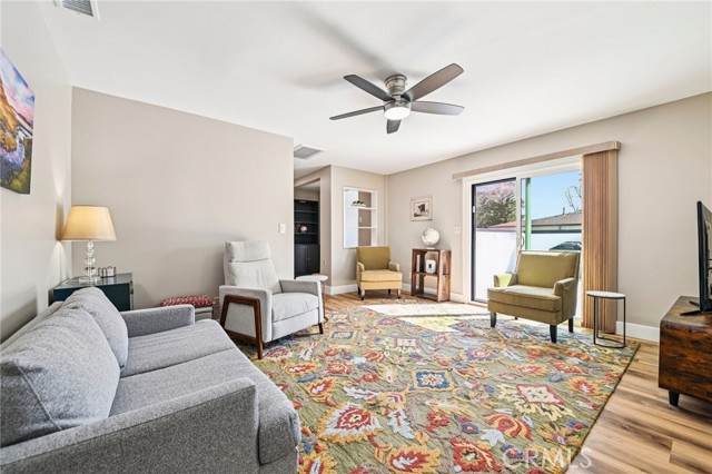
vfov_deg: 81.1
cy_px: 237
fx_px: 277
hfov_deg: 104.3
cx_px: 356
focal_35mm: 14
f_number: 8
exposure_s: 1/20
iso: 250
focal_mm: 14
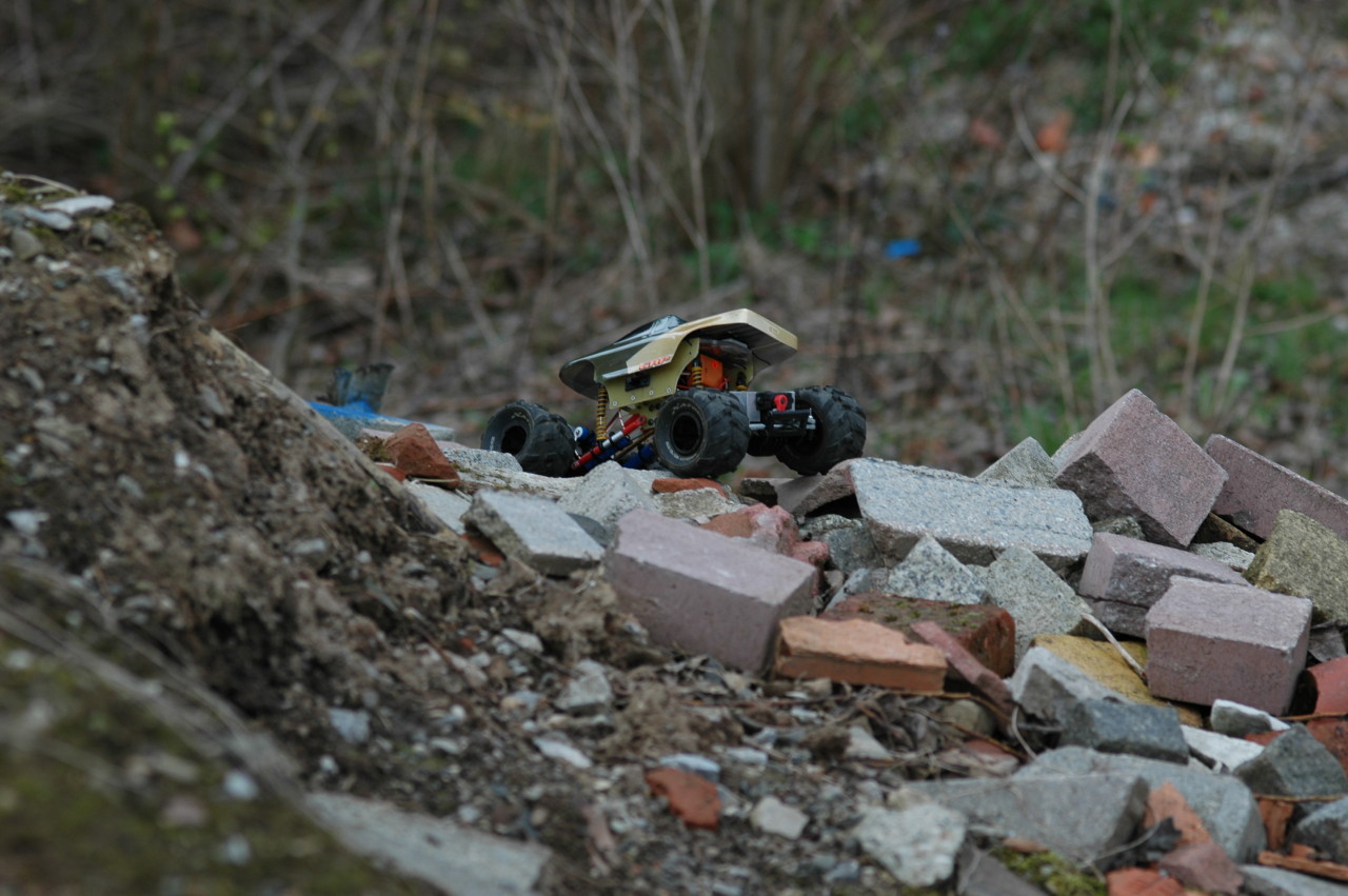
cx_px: 674
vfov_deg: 8.7
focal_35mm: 158
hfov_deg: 13.1
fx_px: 5892
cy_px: 448
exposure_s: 1/250
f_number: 4
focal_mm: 105
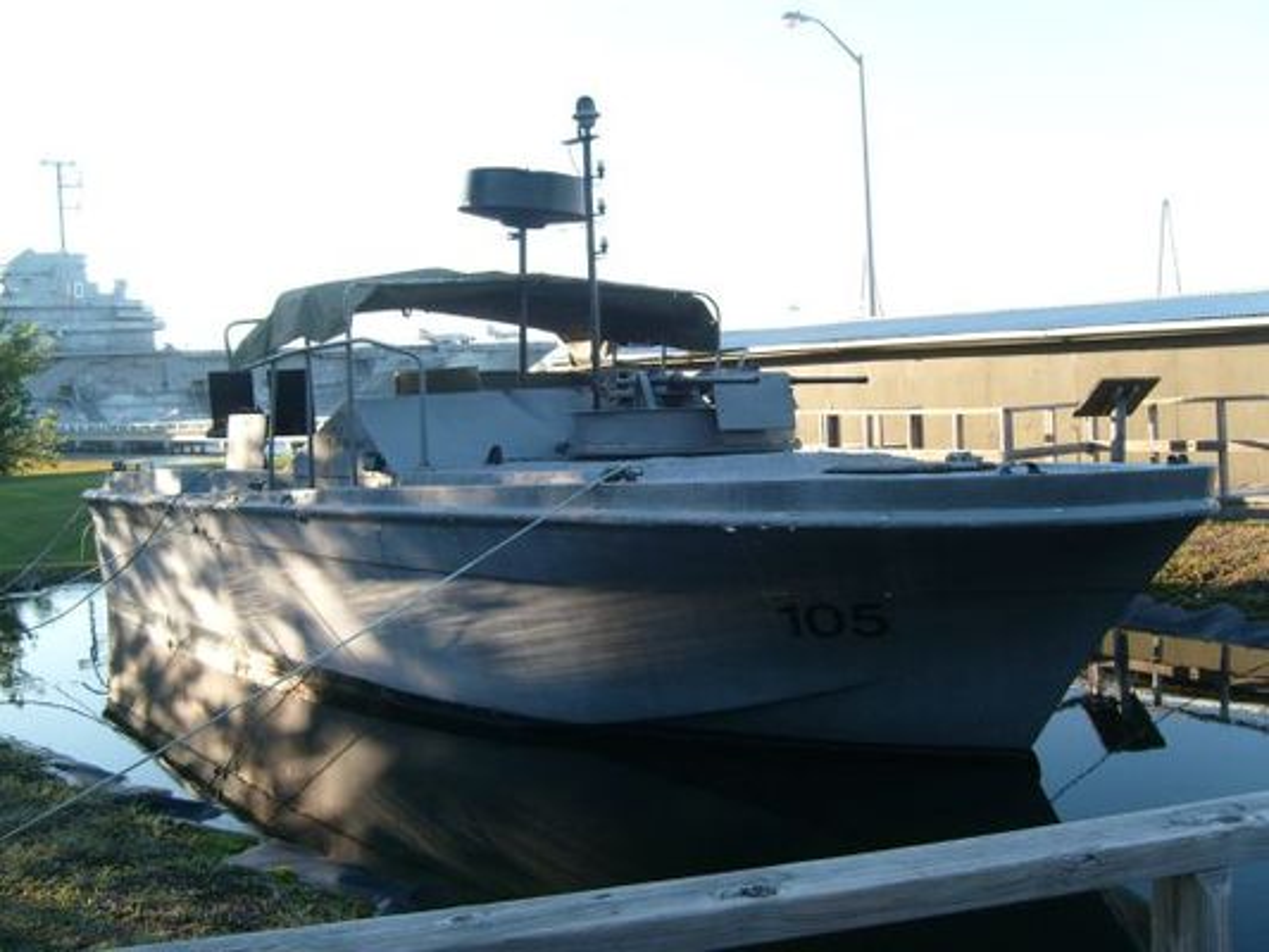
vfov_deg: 40.7
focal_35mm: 35
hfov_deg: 52.6
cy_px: 476
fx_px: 1283
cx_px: 634
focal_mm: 5.8
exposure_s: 1/350
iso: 80
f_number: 2.8
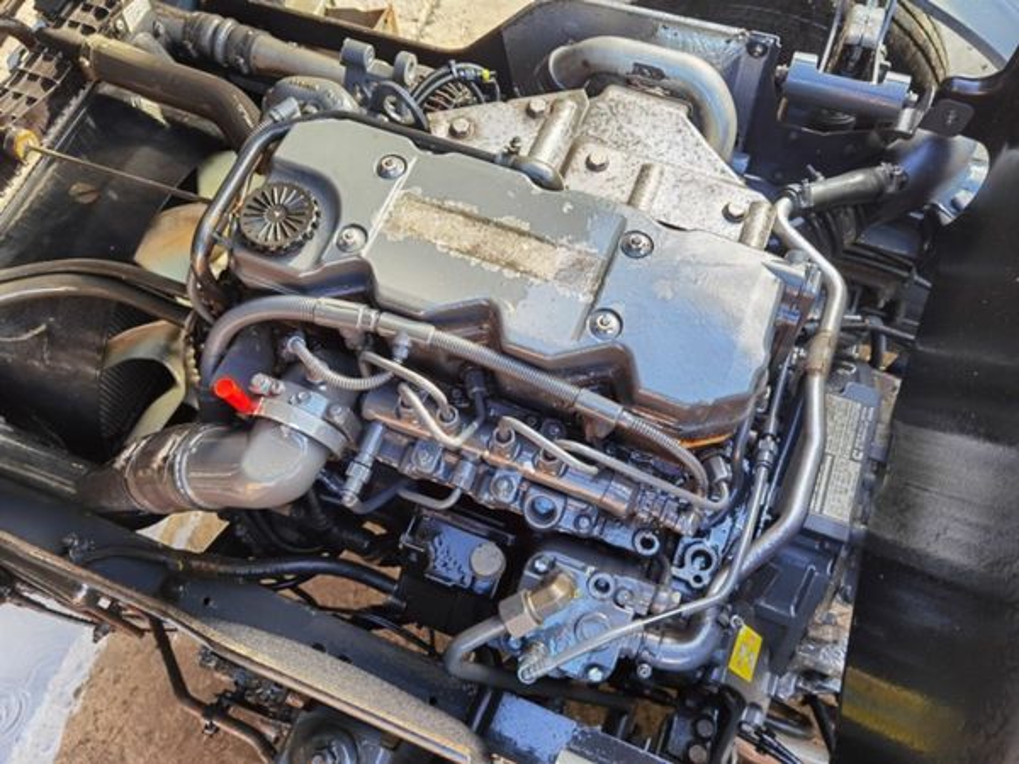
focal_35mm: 27
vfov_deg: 51.4
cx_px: 510
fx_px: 795
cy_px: 382
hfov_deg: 65.3
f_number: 1.9
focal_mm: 6.71
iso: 50
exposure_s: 1/144
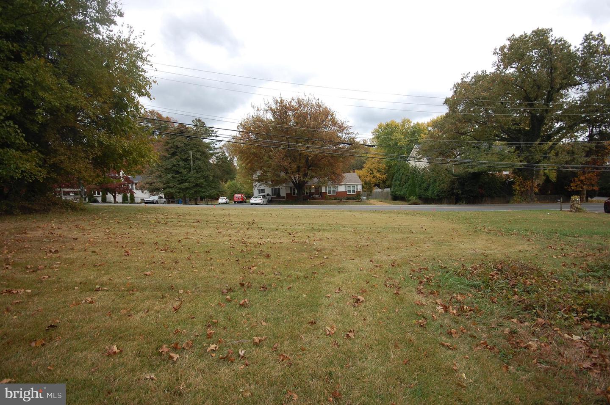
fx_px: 279
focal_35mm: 16
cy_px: 202
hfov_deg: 95.0
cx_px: 305
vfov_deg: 71.9
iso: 200
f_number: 6.3
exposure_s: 1/160
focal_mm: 11
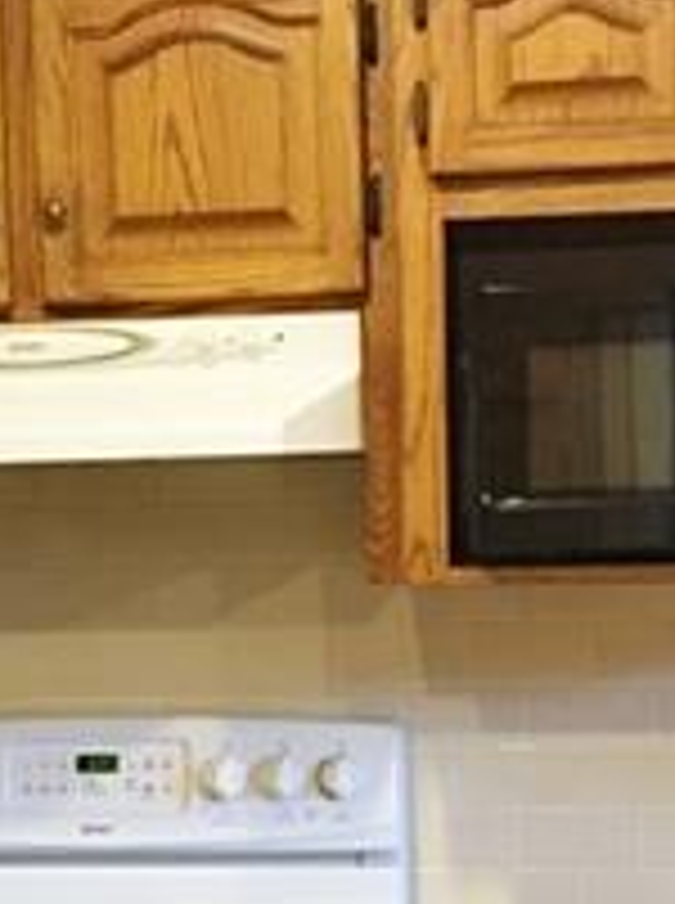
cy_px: 1052
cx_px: 320
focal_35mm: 111
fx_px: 2895
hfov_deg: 13.3
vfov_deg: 17.1
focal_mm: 4.15
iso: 80
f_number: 2.2
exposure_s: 1/15
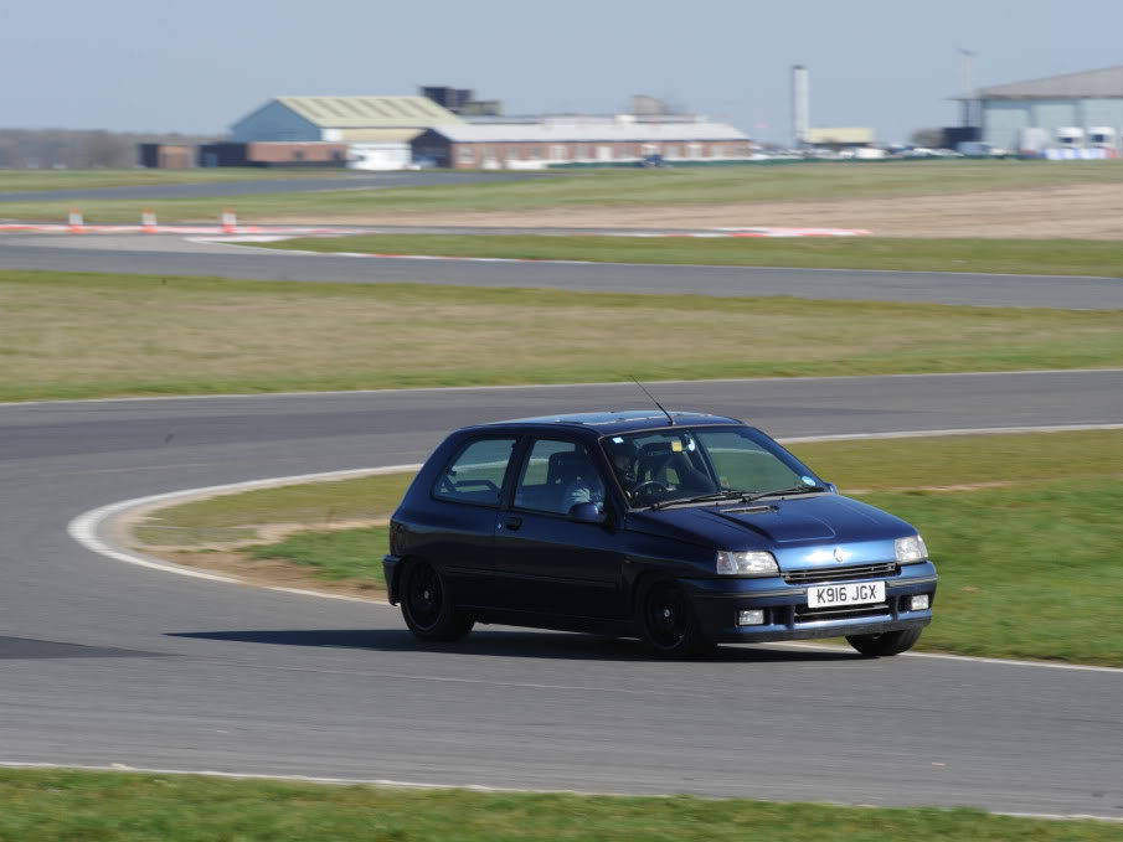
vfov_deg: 4.6
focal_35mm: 326
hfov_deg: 6.1
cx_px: 574
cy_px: 421
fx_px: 10577
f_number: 11
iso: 200
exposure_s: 1/160
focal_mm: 300
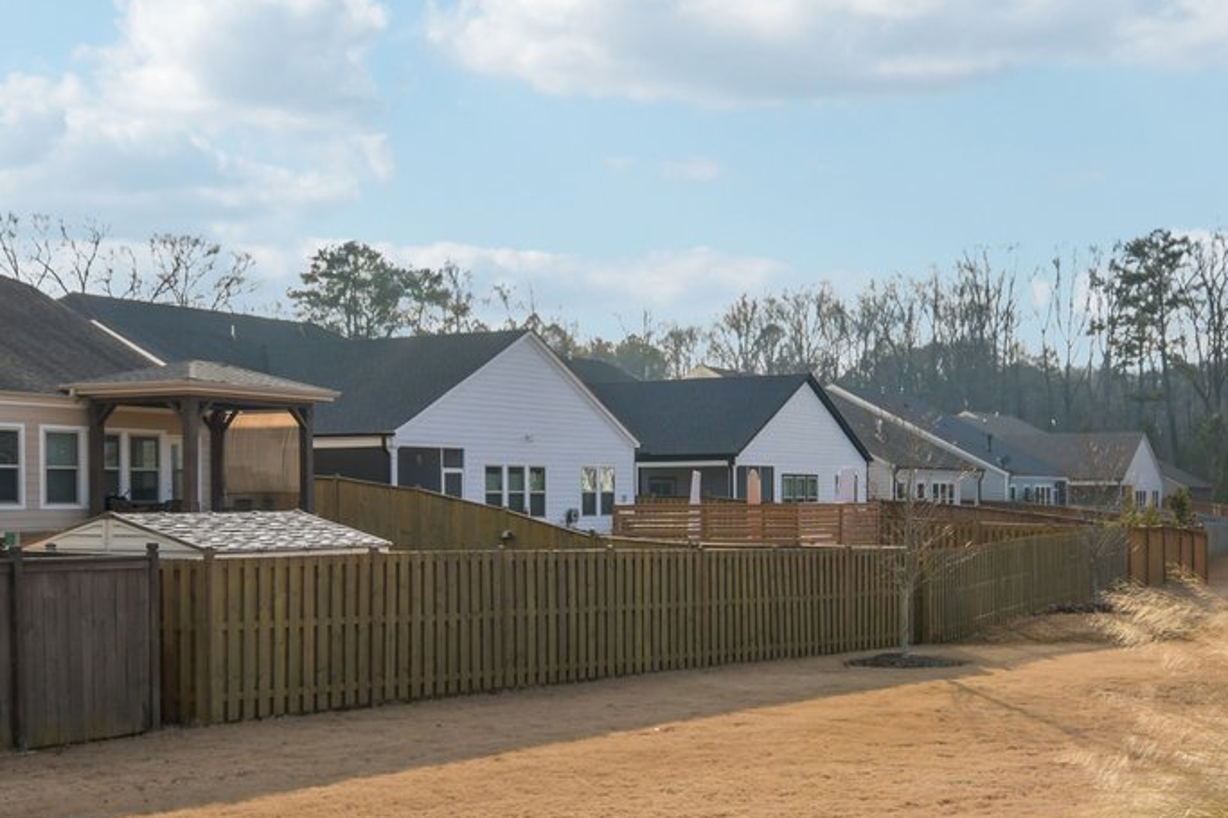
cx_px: 689
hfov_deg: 41.1
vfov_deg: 27.9
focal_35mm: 48
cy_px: 531
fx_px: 1637
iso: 100
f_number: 8
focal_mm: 16
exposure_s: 1/250
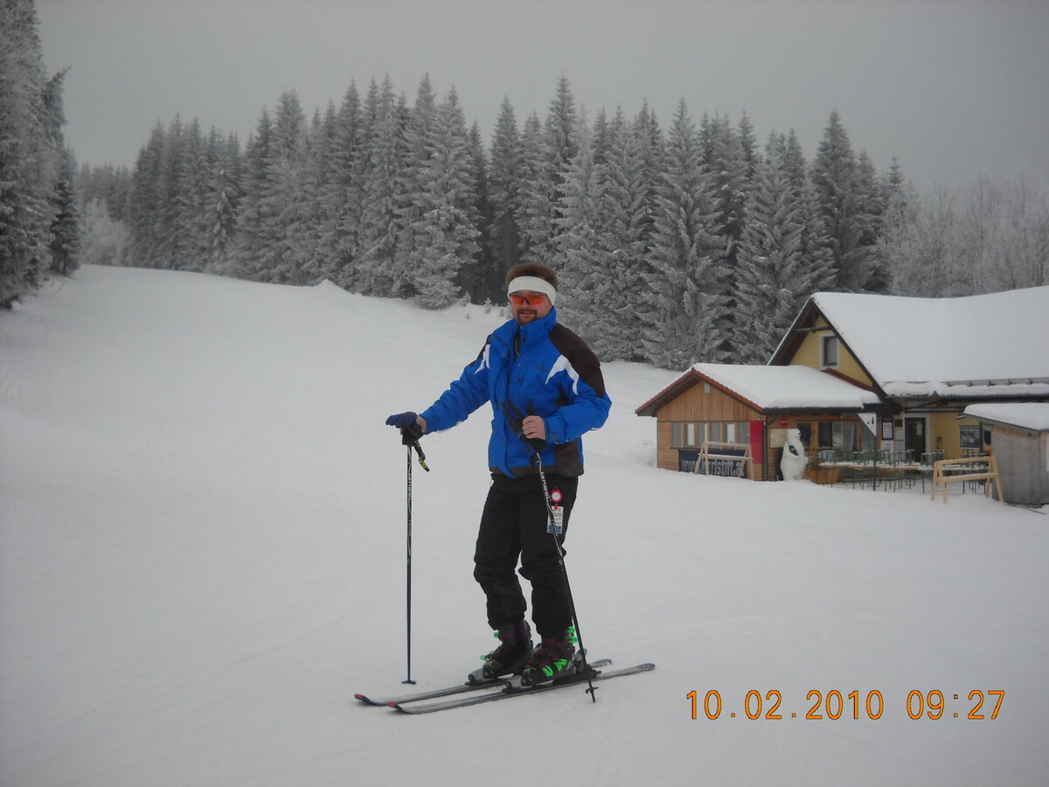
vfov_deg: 35.1
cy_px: 394
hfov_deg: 45.8
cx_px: 524
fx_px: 1242
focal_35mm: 41
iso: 64
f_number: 5.5
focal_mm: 6.72
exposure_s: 1/141
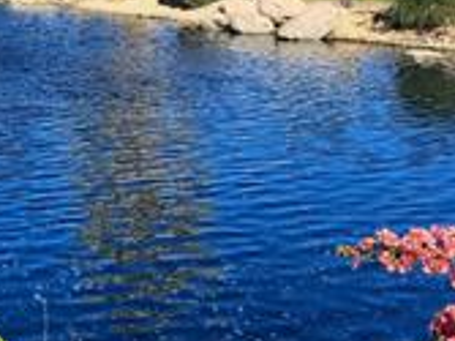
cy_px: -82
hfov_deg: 20.2
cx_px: -63
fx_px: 1208
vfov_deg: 15.4
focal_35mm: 92
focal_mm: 5.23
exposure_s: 1/1062
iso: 50
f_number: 1.8
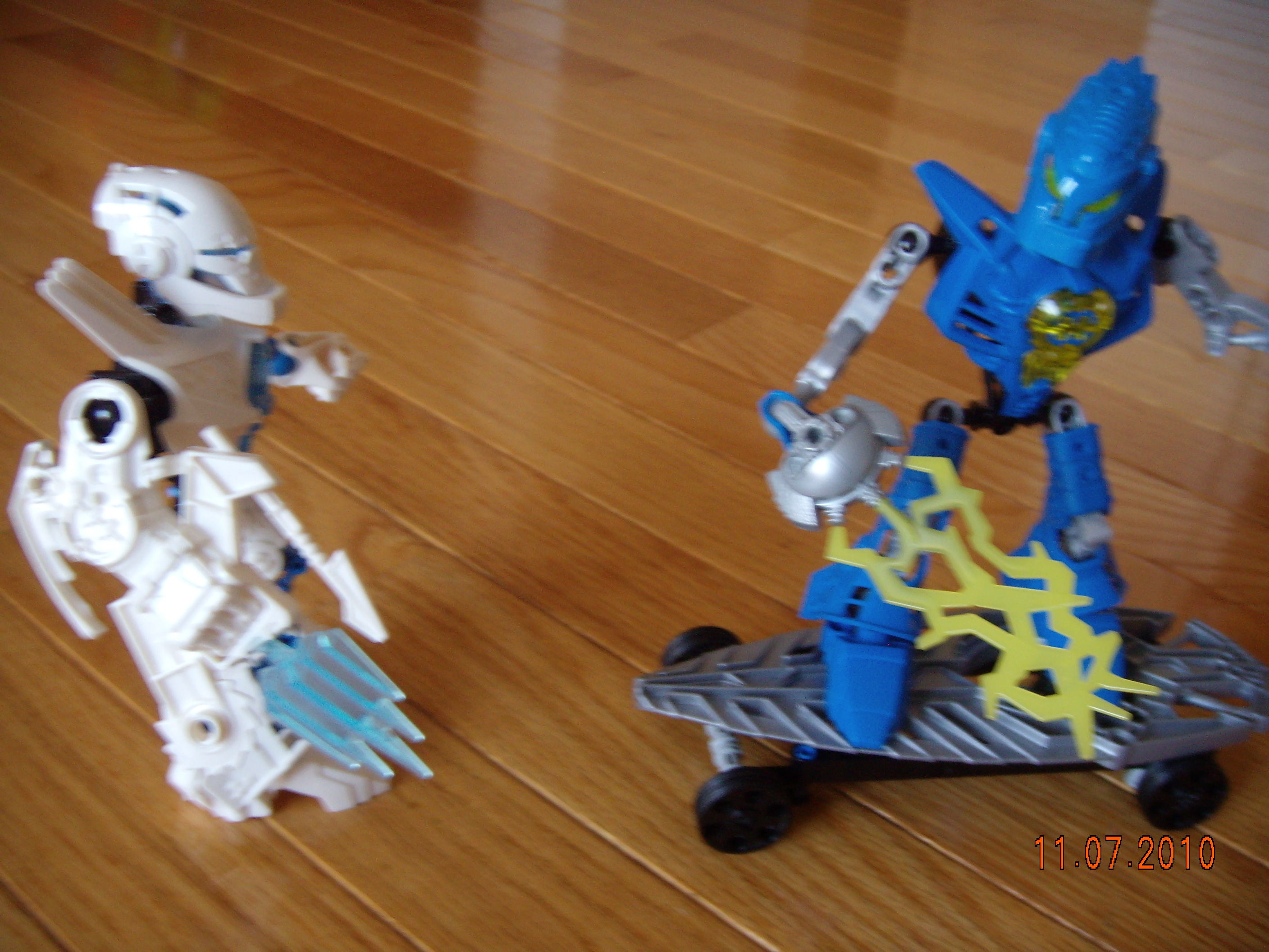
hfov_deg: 49.0
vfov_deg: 37.7
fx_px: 1393
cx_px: 634
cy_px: 476
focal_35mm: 38
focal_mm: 6.4
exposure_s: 1/10.2
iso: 100
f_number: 3.5
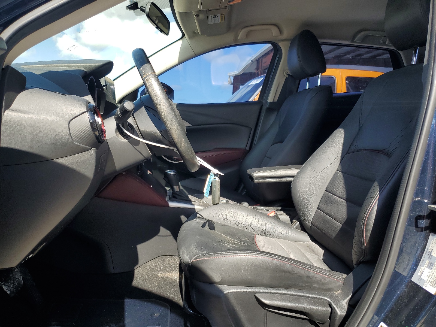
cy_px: 164
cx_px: 218
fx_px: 327
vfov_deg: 53.1
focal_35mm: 26
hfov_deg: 67.3
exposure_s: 1/909
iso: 50
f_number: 1.5
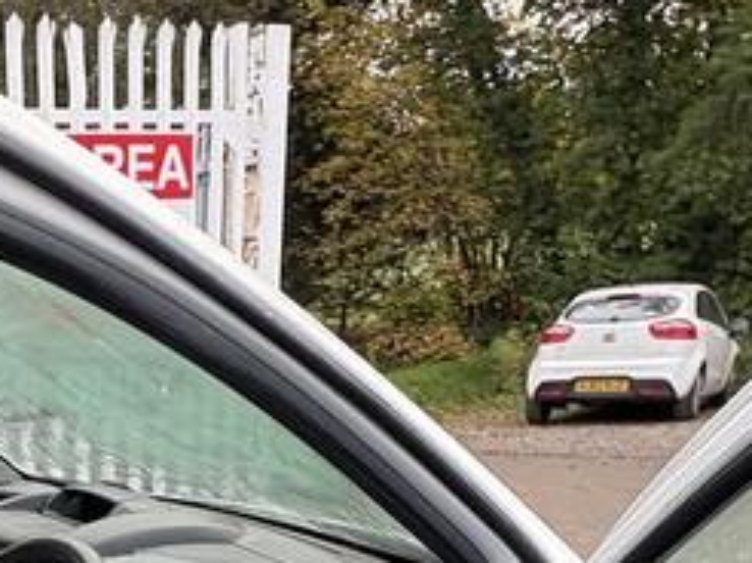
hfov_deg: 34.6
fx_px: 1107
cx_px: 28
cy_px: 783
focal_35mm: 51
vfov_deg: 24.0
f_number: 2.2
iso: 160
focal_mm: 2.22
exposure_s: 1/99
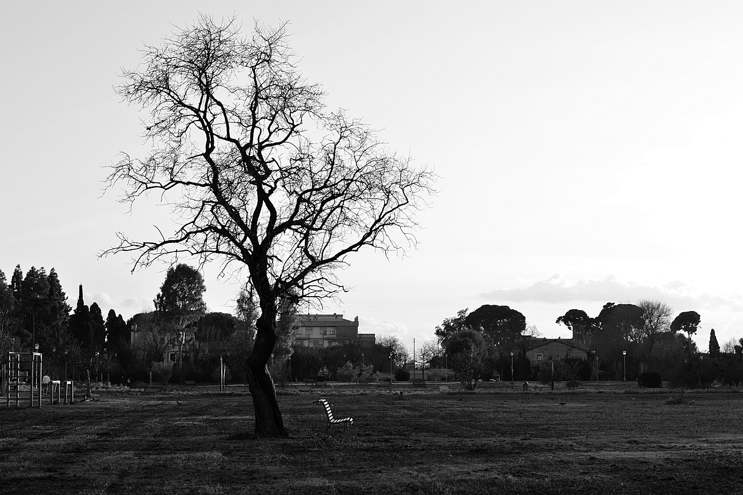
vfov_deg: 18.2
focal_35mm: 75
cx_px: 372
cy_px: 248
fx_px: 1547
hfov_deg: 27.0
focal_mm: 50
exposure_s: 1/100
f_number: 7.1
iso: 100
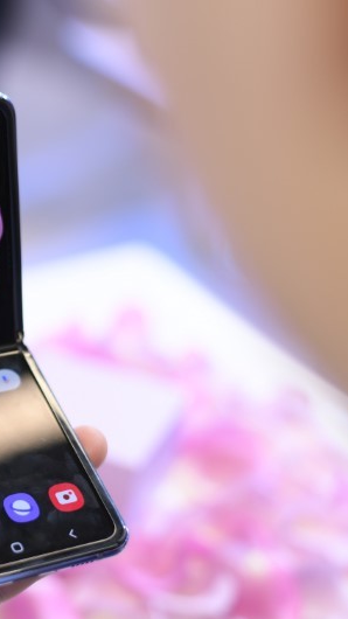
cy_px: 310
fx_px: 1296
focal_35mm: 79
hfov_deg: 14.6
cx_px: -102
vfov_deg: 26.9
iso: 250
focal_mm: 50
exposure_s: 1/200
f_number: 3.2
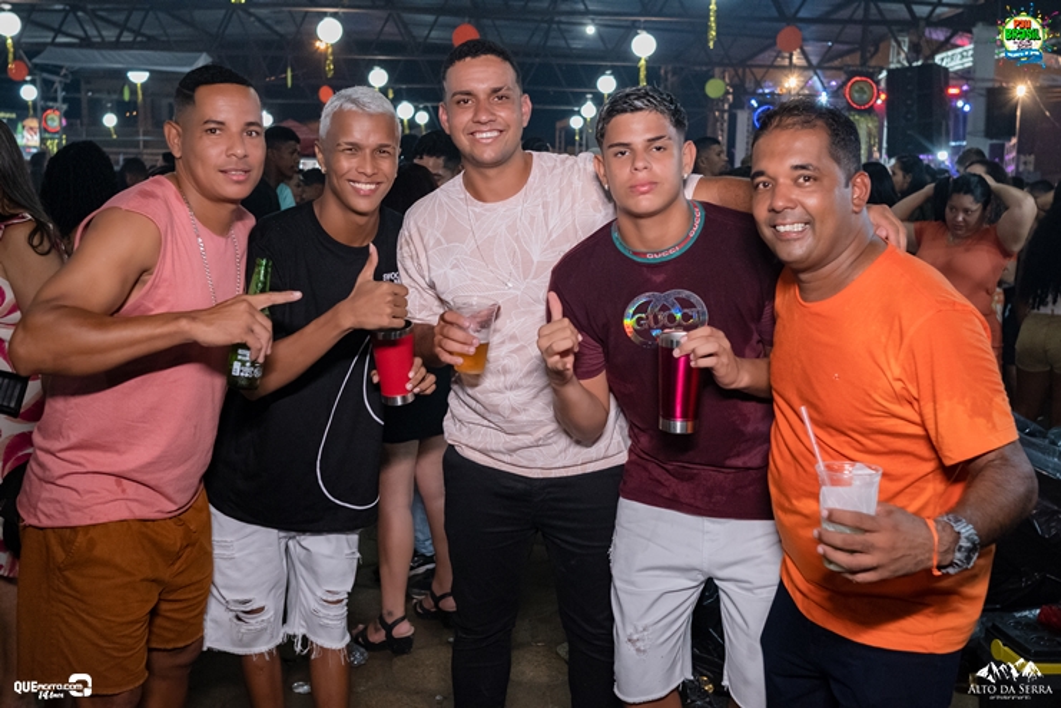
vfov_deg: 36.9
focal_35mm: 36
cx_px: 530
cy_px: 354
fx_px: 1061
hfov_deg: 53.1
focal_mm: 24
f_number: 3.2
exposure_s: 1/250
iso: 2500
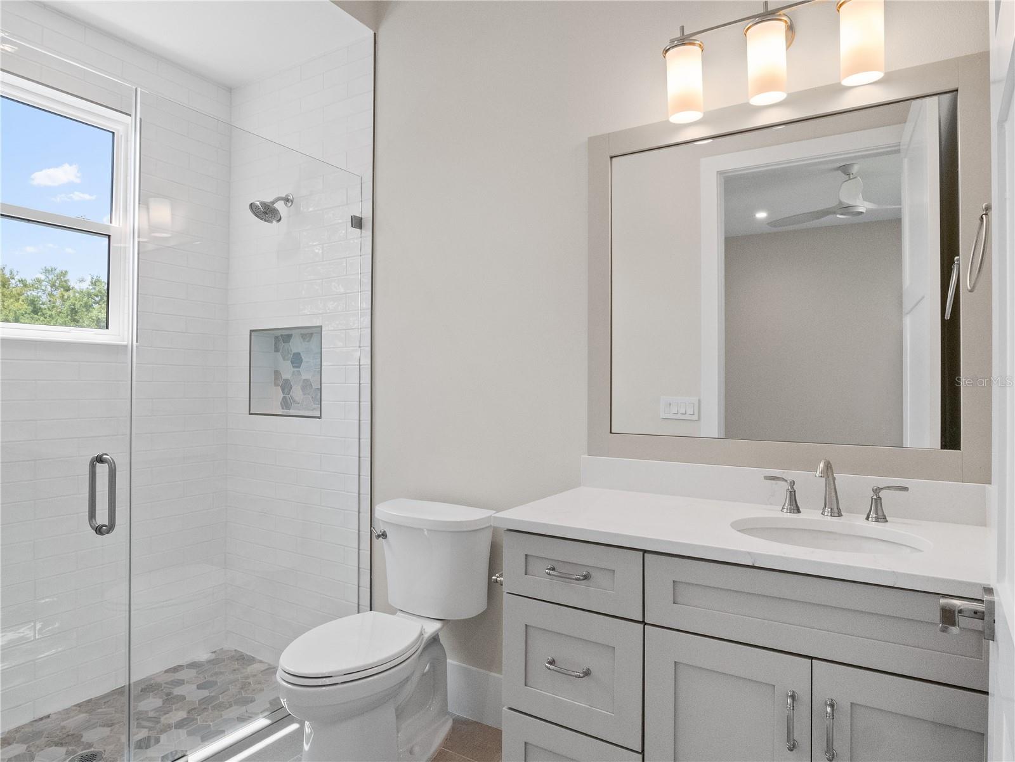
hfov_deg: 81.7
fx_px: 586
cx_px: 508
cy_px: 381
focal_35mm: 20
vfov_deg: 66.0
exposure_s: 1/60
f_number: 13
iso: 3200
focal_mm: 10
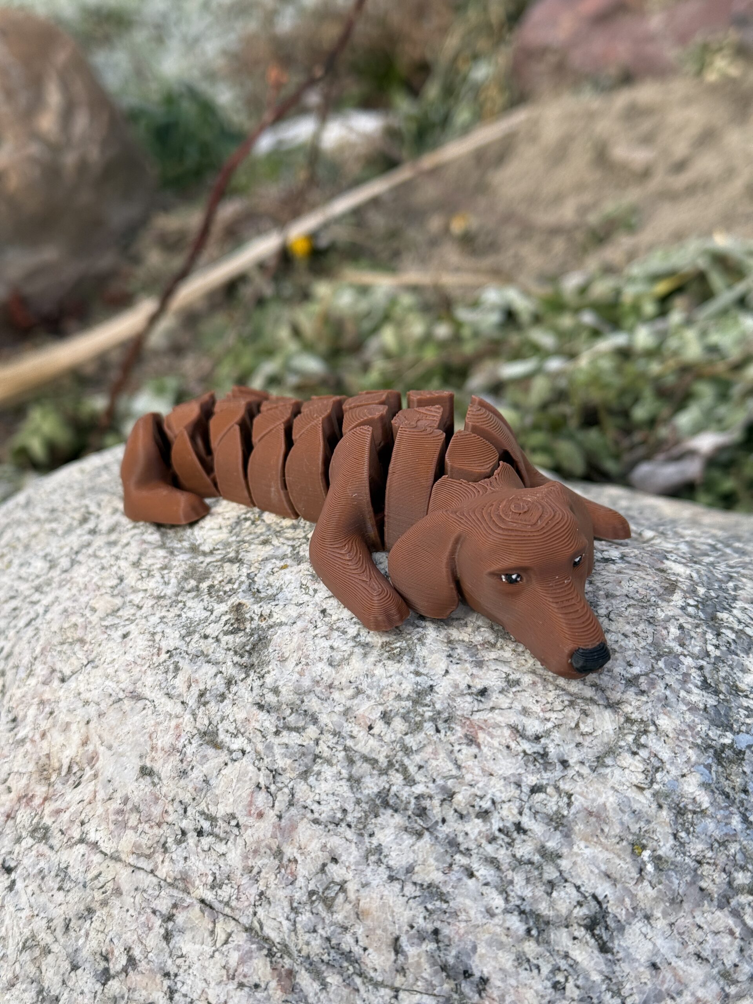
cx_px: 376
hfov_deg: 30.3
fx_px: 1392
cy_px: 502
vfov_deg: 39.7
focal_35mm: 48
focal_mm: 6.76
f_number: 1.78
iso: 100
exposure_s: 1/1795
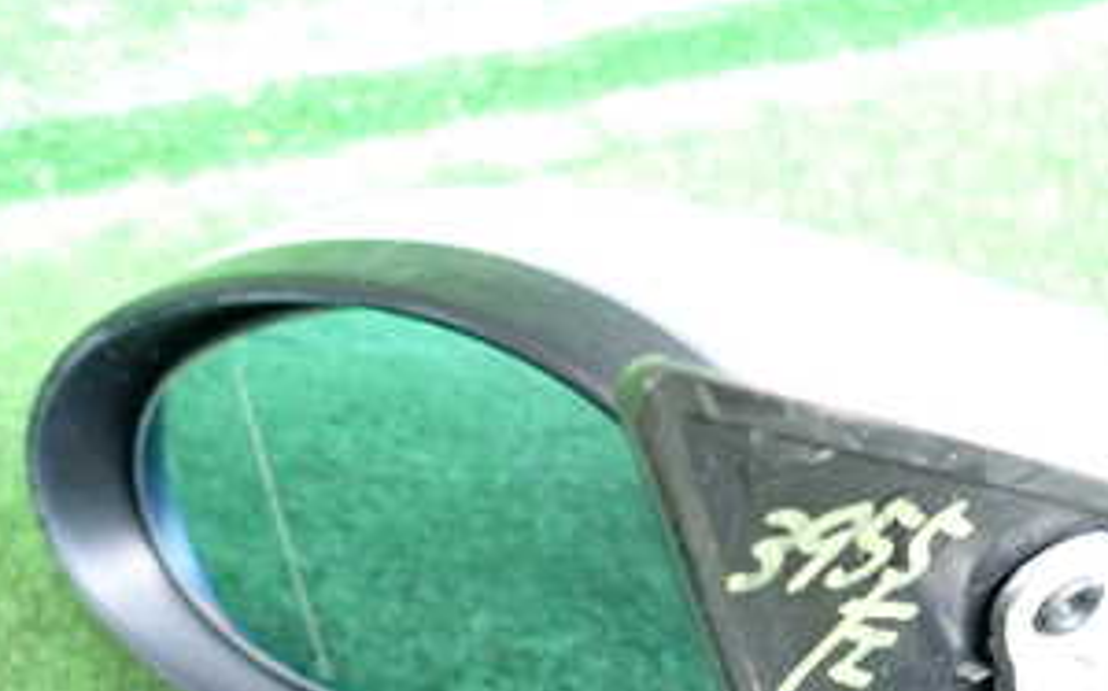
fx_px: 1599
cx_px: 765
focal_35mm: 53
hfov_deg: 37.7
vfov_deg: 23.3
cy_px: 695
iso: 250
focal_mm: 4.5
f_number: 2
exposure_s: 1/30
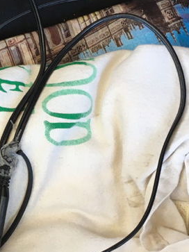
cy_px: 142
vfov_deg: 23.0
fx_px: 619
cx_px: -17
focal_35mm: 85
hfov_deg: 16.8
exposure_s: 1/30
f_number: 2.2
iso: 50
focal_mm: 4.15
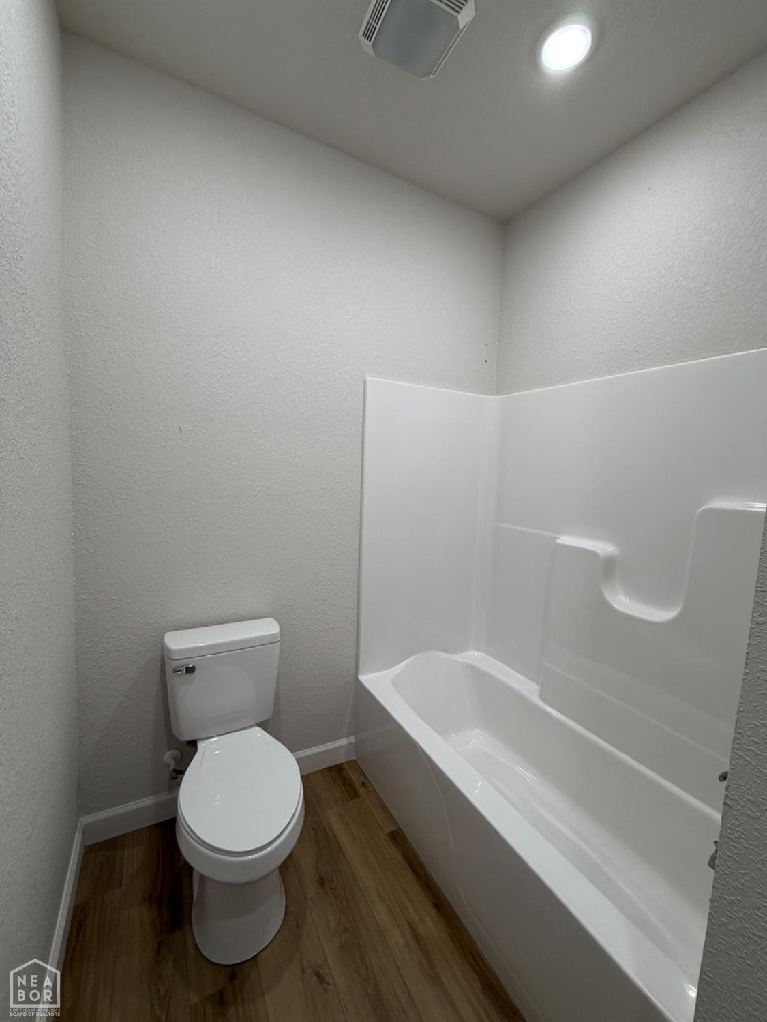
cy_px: 511
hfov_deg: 85.7
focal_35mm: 14
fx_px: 413
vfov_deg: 102.0
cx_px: 384
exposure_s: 1/120
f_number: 2.2
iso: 160
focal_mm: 2.22
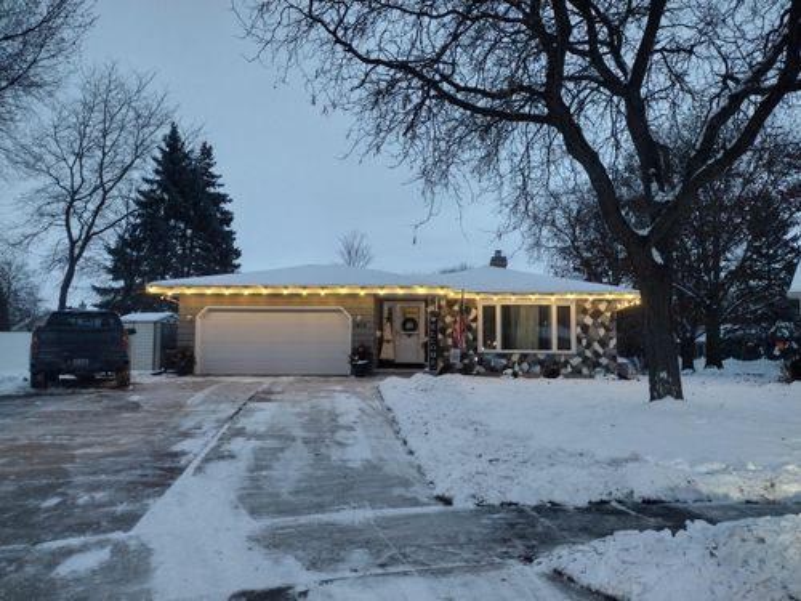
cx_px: 400
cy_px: 300
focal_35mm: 27
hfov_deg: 65.3
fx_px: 625
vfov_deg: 51.4
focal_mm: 4.71
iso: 1597
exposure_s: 1/20
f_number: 1.7
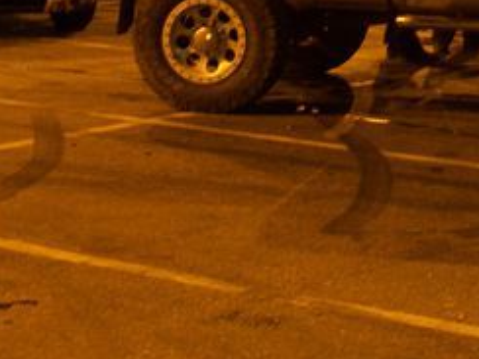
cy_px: 16
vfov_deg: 12.4
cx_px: 485
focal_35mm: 118
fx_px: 1633
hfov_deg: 16.3
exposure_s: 1/2
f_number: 3
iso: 64
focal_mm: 7.6
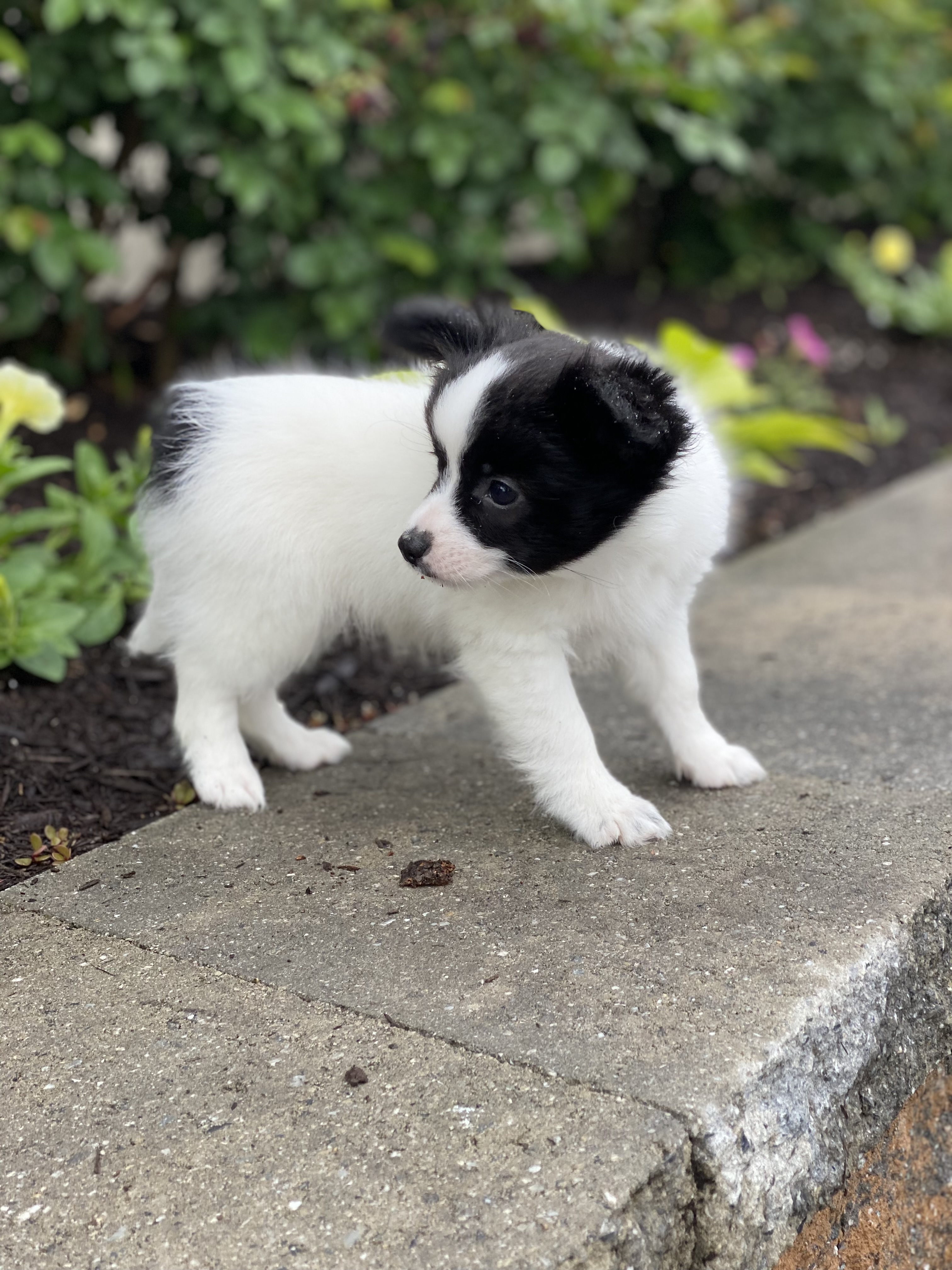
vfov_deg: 36.8
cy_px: 635
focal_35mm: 52
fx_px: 1907
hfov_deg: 28.0
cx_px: 476
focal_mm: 6
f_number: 2
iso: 20
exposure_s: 1/353
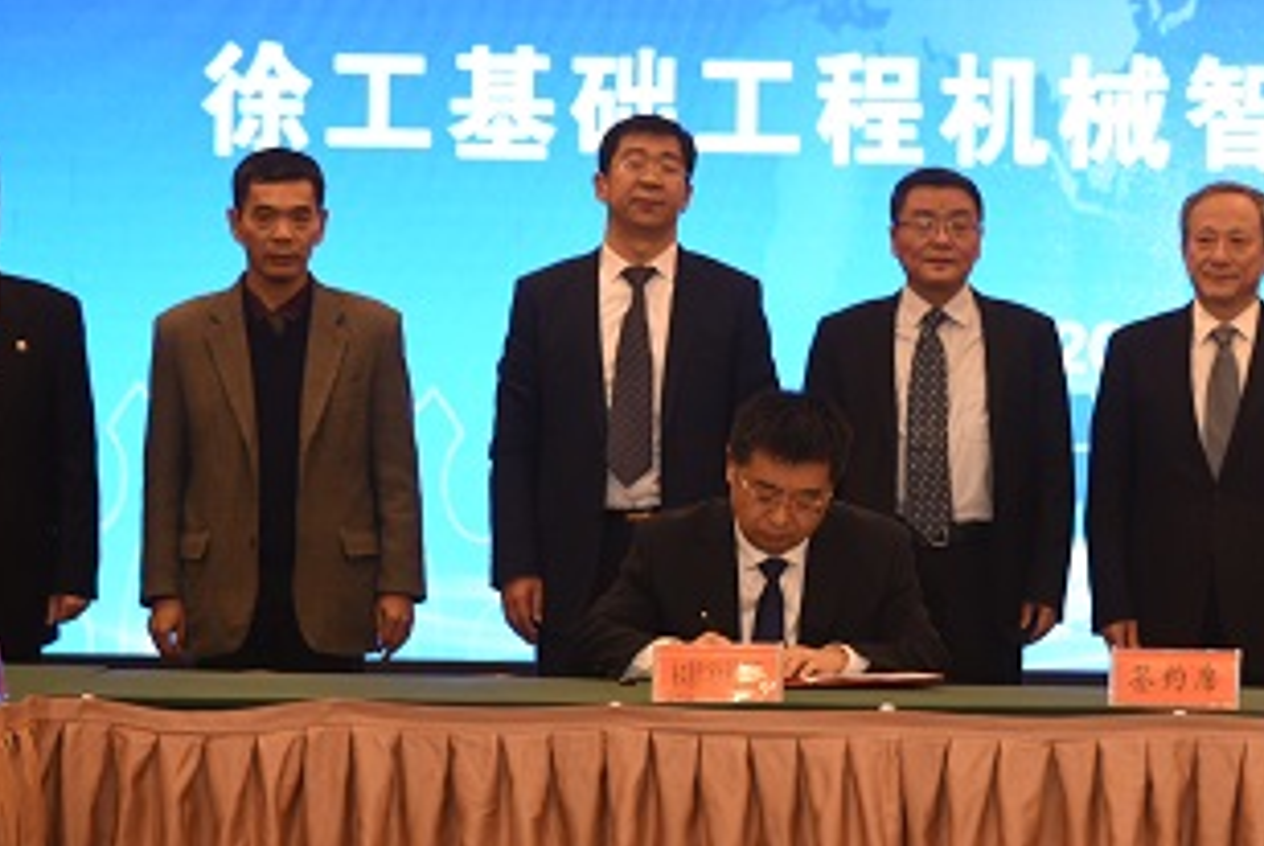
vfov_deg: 5.5
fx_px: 8821
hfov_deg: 8.2
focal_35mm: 251
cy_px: 123
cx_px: 1098
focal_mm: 120
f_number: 4
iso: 500
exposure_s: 1/60
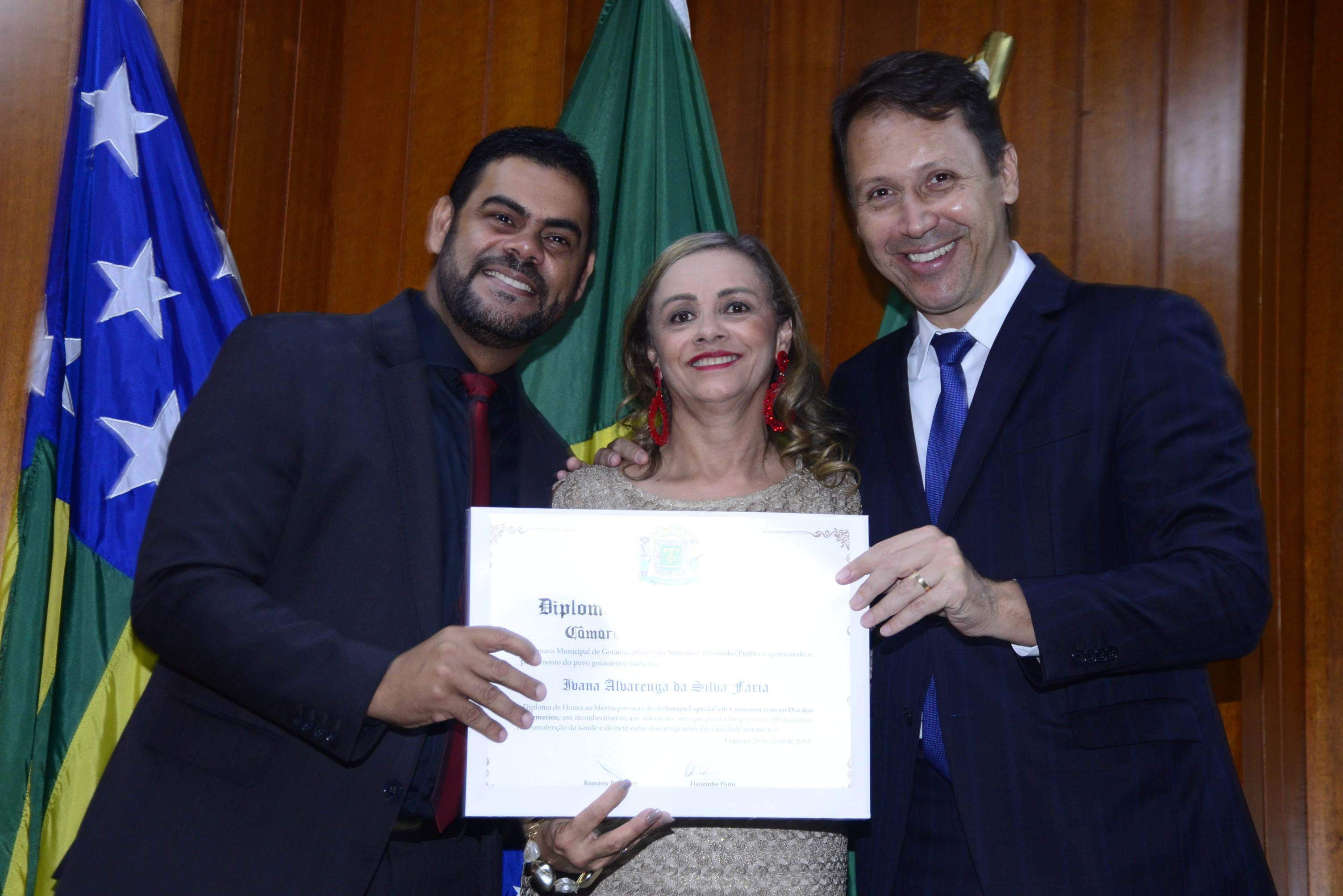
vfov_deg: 20.6
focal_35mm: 66
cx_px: 672
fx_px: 2463
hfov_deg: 30.5
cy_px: 448
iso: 1600
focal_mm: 66
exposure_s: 1/80
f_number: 5.6
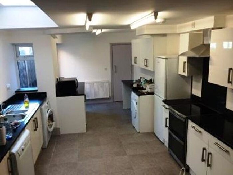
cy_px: 88
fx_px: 202
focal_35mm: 30
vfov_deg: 46.8
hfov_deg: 60.0
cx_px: 116
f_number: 2.2
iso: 32
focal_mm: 4.12
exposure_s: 1/33
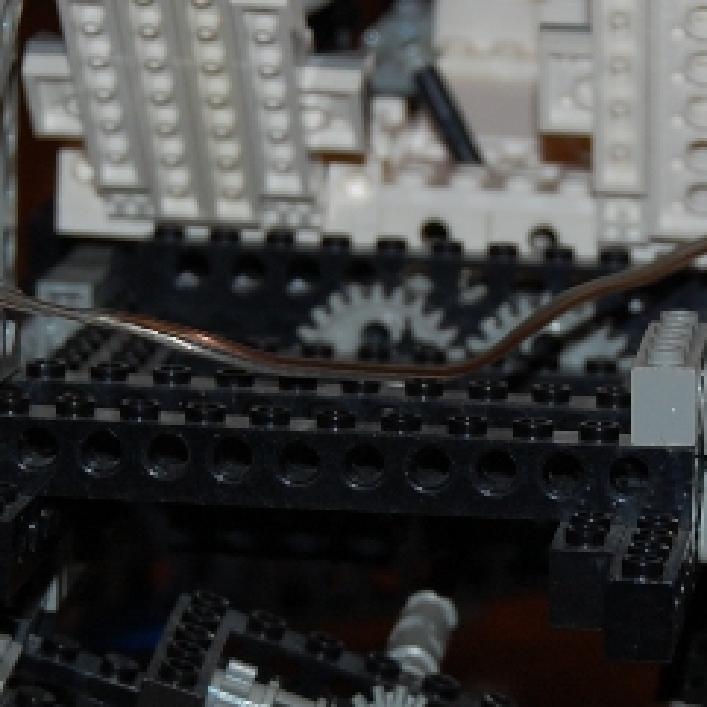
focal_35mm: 234
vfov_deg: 7.5
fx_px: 5407
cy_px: 440
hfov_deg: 7.5
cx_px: 418
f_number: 5.3
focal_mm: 42
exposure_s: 1/60
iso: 200
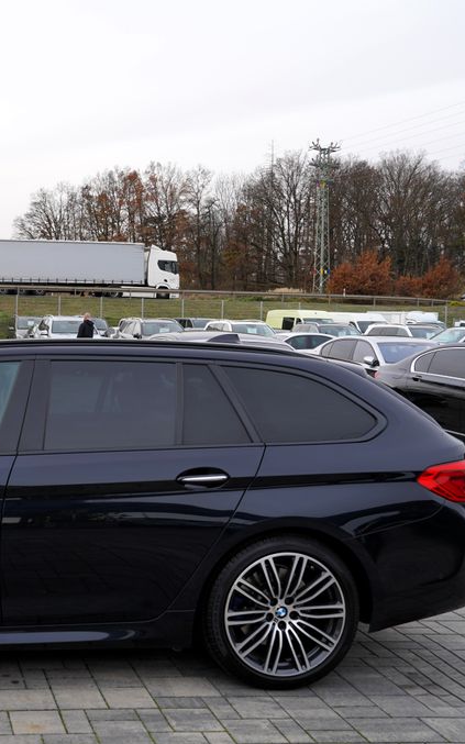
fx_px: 750
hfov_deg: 30.6
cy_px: 374
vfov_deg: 52.8
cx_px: -53
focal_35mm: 37
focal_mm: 24
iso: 100
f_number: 5
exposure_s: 1/100
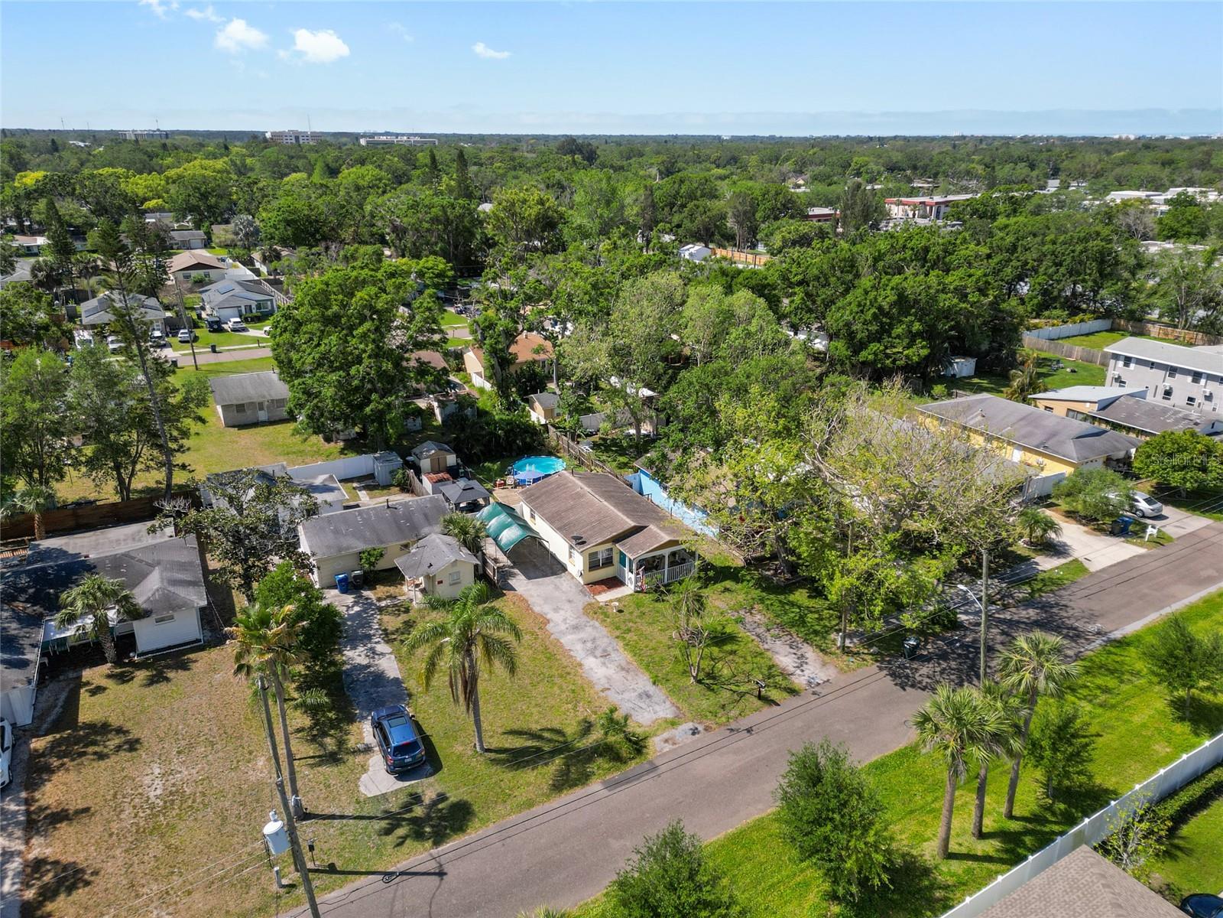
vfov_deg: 56.8
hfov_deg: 71.6
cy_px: 459
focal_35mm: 24
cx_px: 612
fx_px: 848
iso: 100
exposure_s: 1/80
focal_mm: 6.72
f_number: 1.7
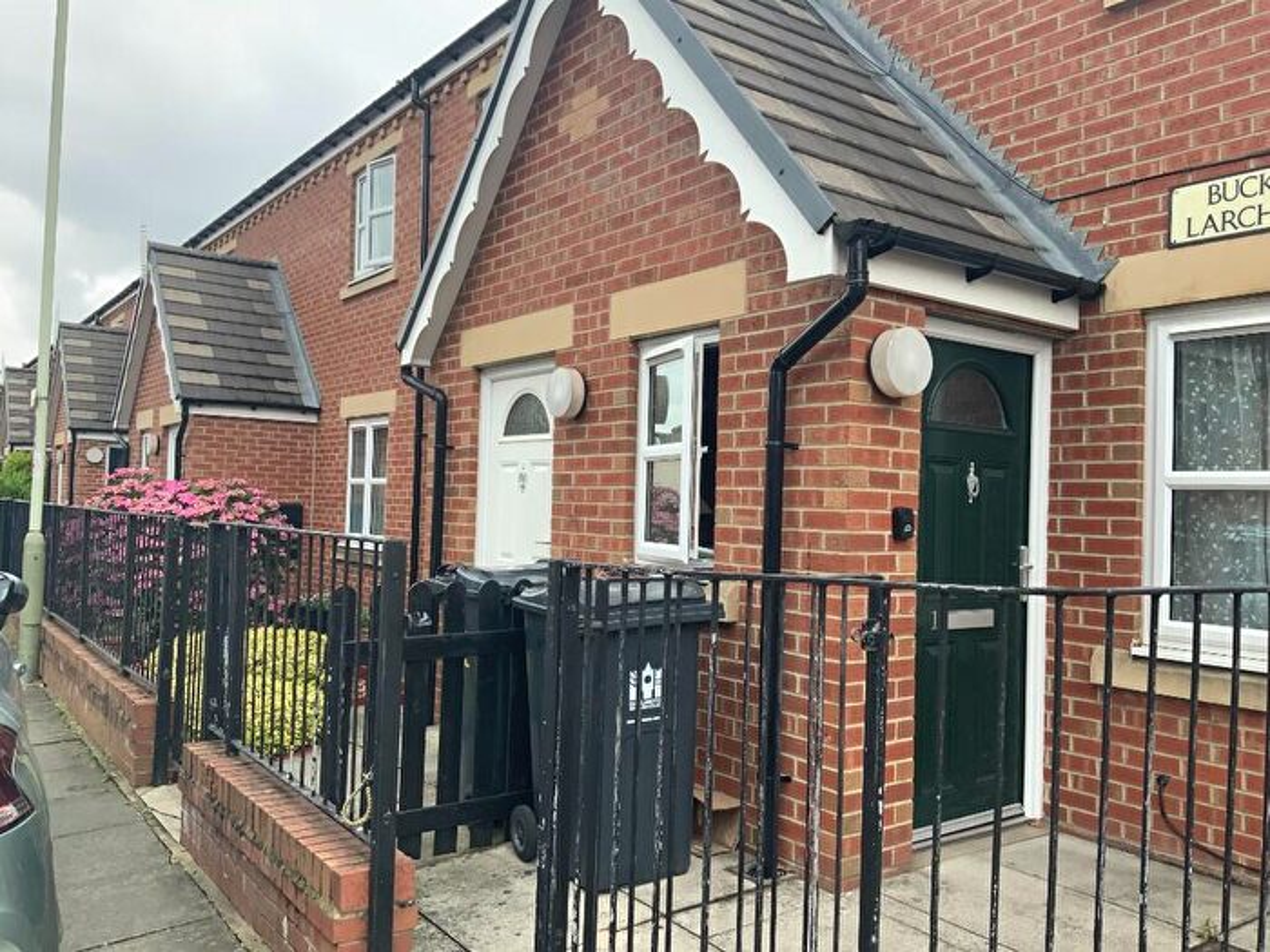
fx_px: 1064
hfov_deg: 61.7
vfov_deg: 48.2
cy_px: 476
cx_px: 635
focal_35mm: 29
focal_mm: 3
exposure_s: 1/249
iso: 16
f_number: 1.8
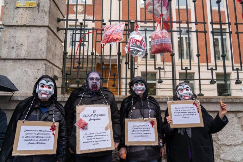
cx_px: 122
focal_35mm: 24
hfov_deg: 73.7
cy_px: 81
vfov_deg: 53.1
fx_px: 162
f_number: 4
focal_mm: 24
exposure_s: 1/200
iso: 200
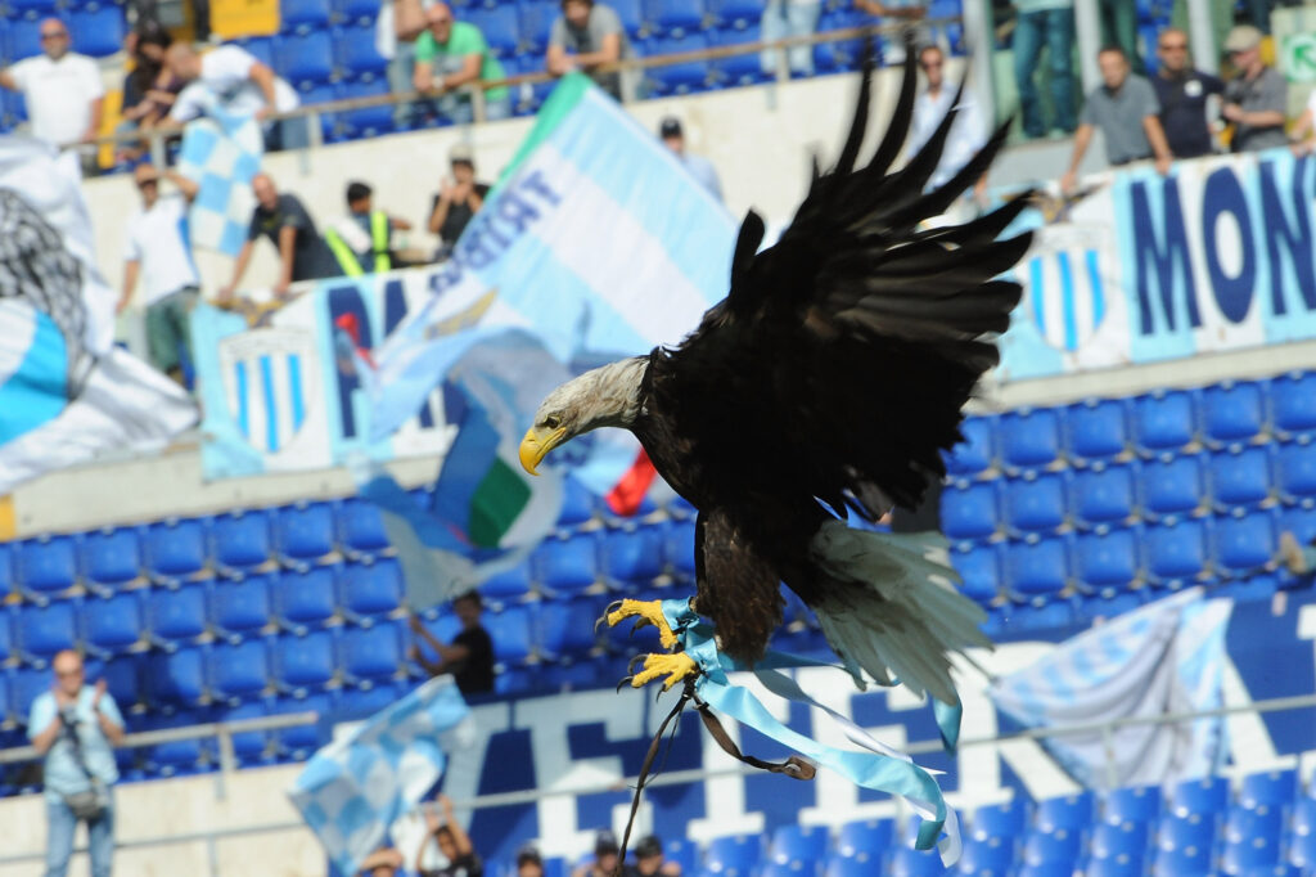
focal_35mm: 400
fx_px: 14617
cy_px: 438
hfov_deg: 5.2
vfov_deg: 3.4
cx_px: 658
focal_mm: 400
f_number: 18
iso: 1000
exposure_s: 1/400
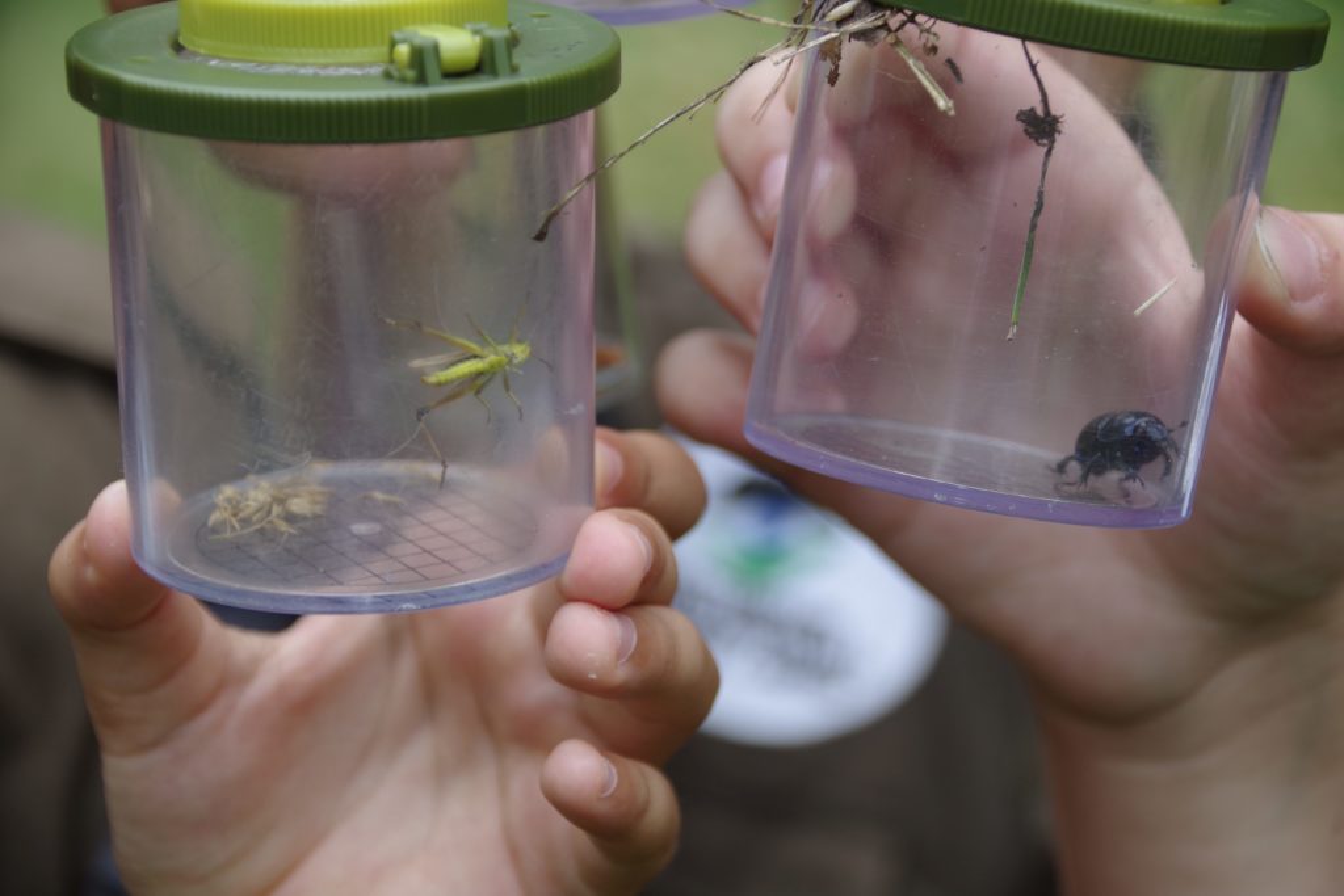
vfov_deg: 10.8
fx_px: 4760
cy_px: 448
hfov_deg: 16.1
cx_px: 672
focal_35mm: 128
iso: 200
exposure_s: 1/125
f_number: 6.3
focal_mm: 85
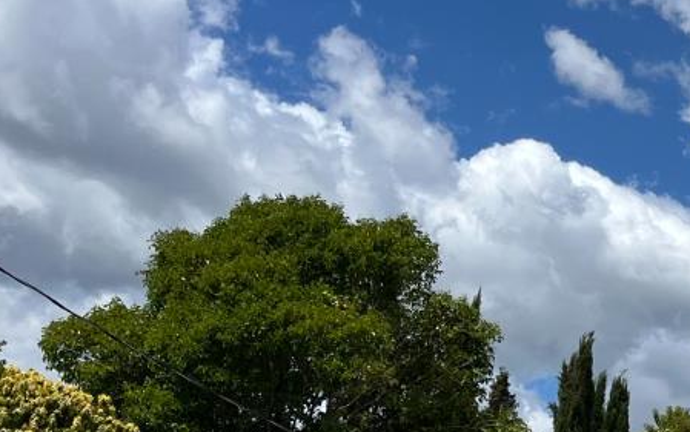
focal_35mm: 92
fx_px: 1731
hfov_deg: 19.3
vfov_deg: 13.9
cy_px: 470
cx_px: 1071
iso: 50
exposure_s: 1/6494
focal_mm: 5.1
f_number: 1.6
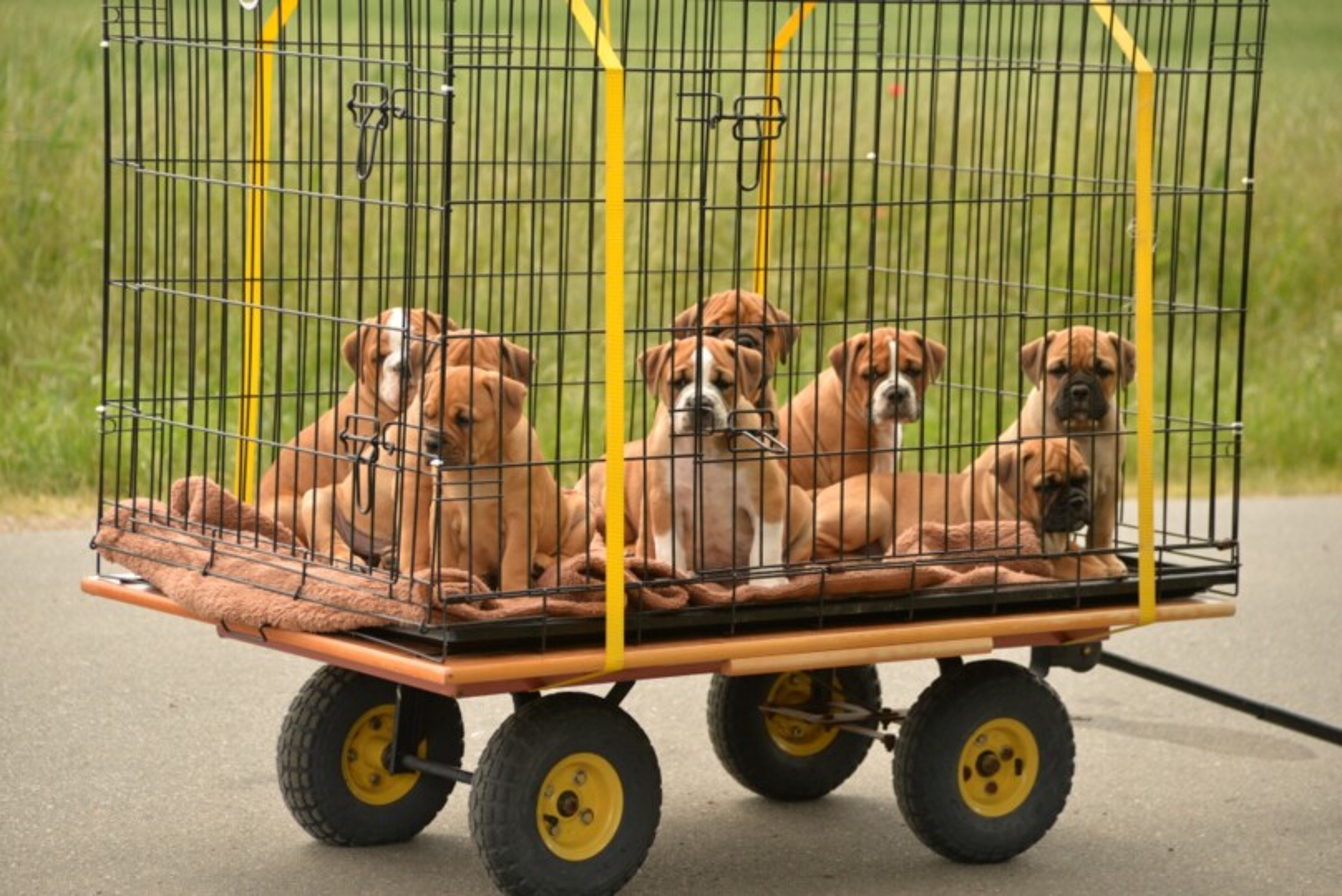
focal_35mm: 130
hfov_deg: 15.8
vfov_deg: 10.6
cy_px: 448
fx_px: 4848
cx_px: 671
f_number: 5.6
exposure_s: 1/400
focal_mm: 130
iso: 400
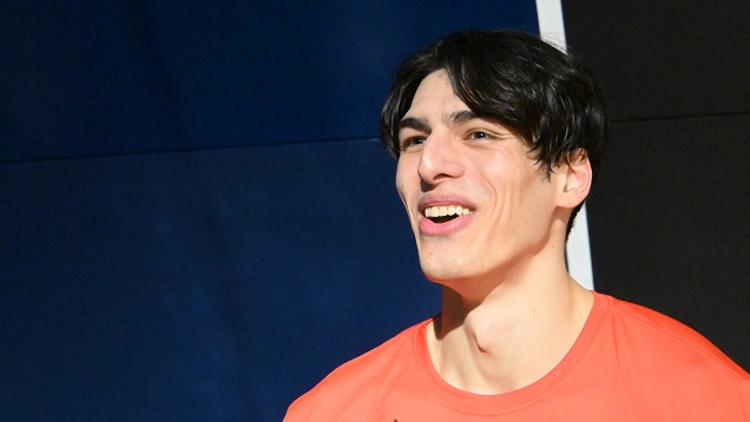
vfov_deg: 15.3
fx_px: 1571
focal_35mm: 79
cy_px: 216
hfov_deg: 26.8
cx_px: 376
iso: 22800
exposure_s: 1/80
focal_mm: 50
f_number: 8
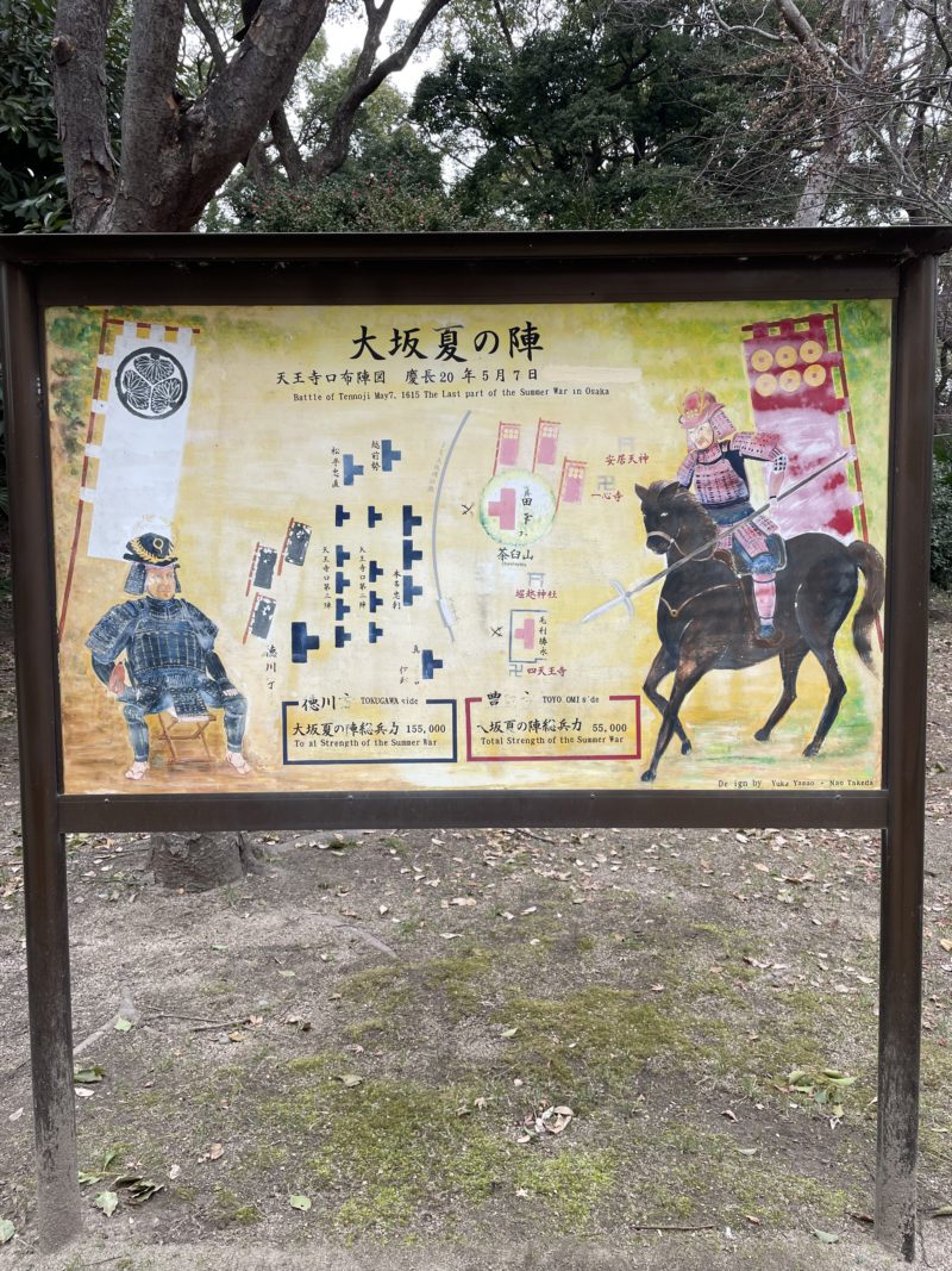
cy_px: 636
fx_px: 954
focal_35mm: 26
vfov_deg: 67.3
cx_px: 476
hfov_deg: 53.1
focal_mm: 4.2
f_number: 1.6
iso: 32
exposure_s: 1/140
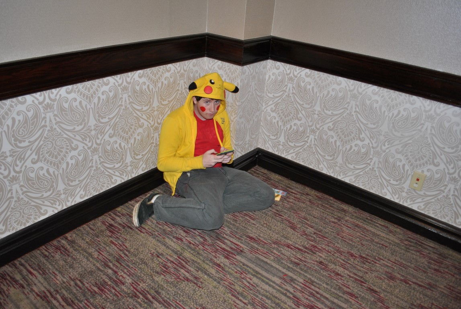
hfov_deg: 67.3
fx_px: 346
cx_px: 230
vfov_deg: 48.1
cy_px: 154
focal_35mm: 27
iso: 200
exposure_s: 1/60
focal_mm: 18
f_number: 3.5
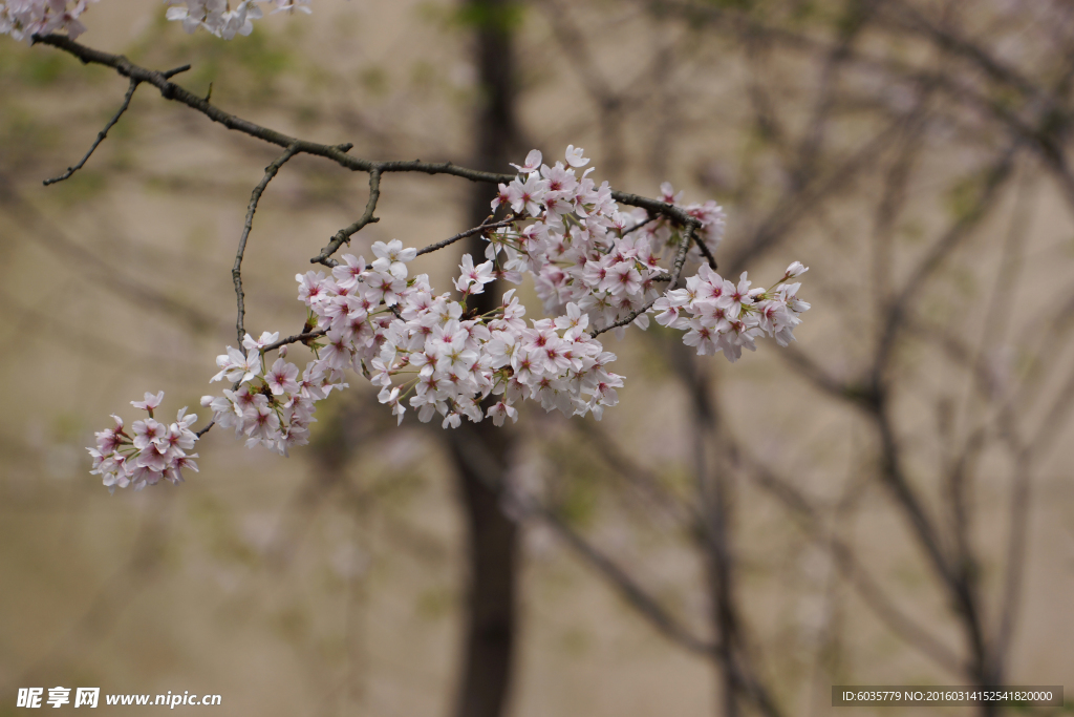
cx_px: 537
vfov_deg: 4.6
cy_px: 358
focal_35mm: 300
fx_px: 8951
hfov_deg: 6.9
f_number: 4.5
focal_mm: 200
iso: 100
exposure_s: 1/500
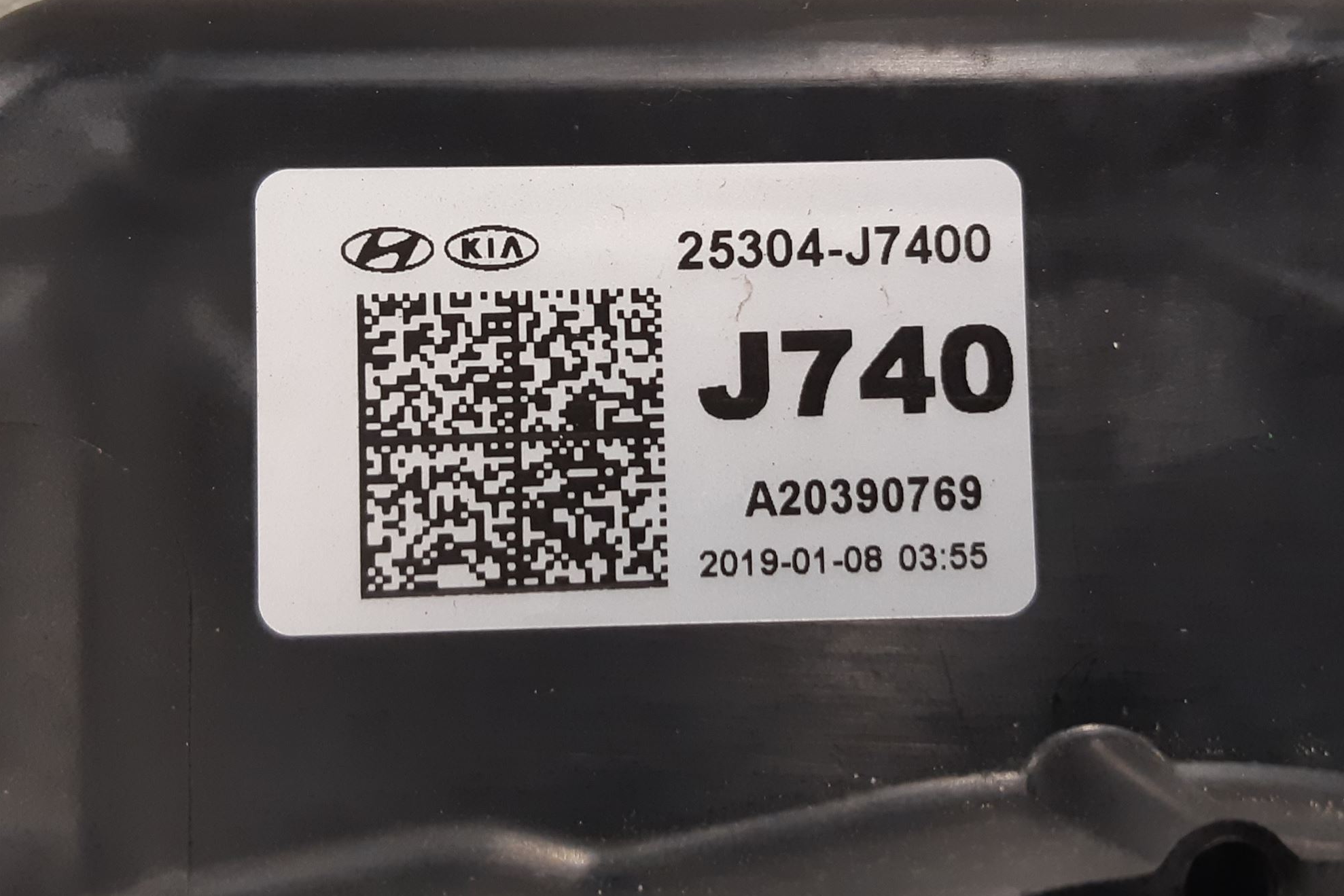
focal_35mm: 28
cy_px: 399
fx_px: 1045
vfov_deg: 46.3
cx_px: 692
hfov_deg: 65.5
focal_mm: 3.93
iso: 125
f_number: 1.7
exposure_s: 1/50
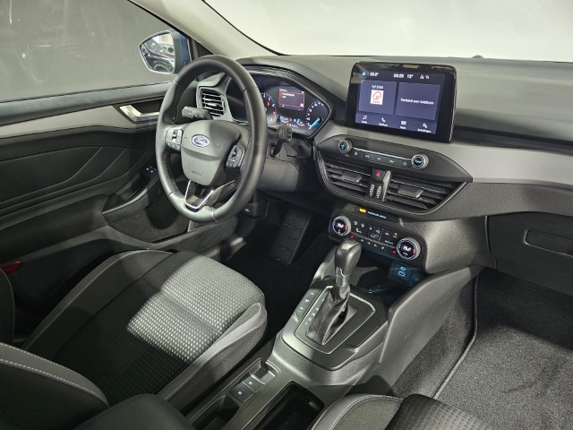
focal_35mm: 23
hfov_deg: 73.9
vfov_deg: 58.9
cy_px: 215
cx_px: 286
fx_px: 381
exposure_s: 1/25
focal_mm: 6.3
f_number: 1.7
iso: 800
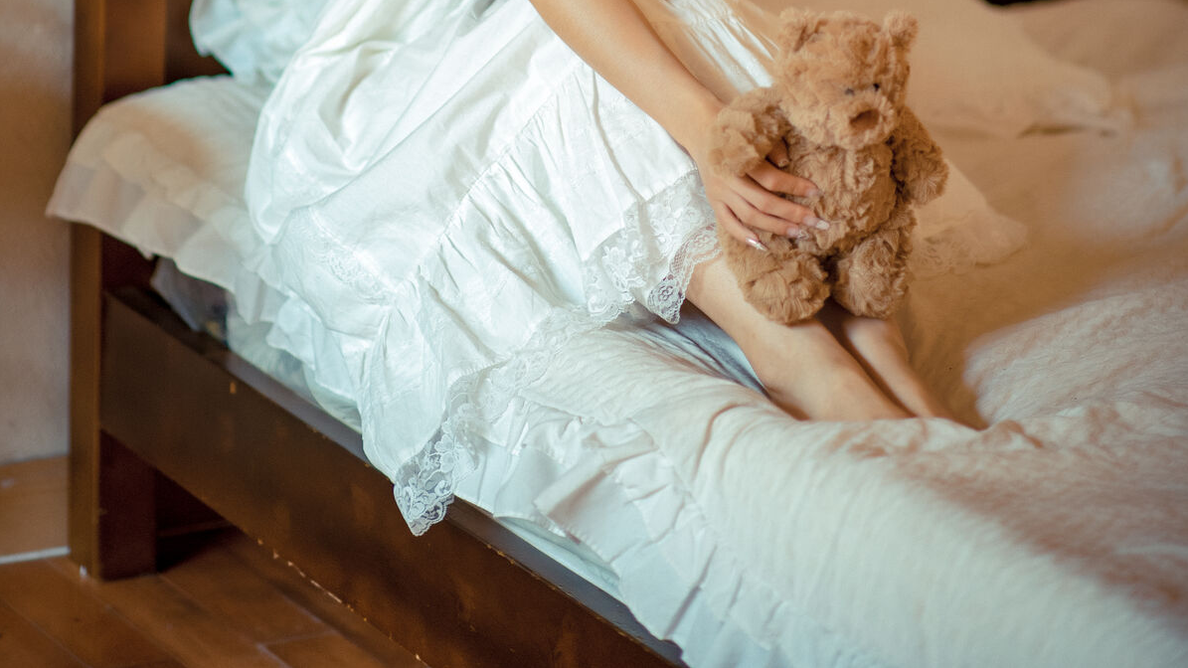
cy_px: -225
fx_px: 4221
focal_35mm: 134
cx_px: 594
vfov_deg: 8.9
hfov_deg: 16.0
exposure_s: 1/125
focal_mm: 85
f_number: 1.4
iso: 640
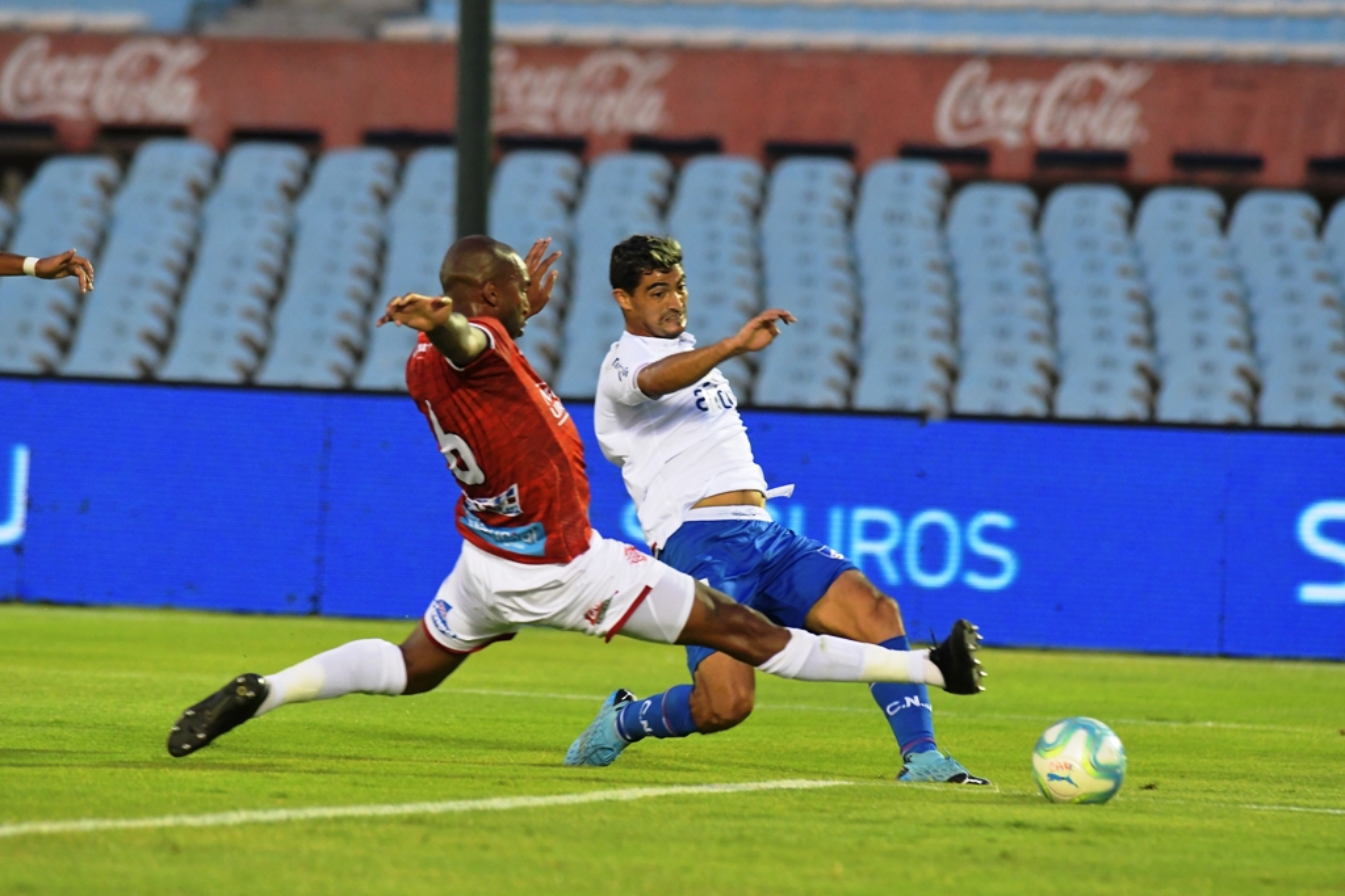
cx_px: 672
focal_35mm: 450
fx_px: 16814
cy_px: 448
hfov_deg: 4.6
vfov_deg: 3.1
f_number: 4
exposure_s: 1/640
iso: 3200
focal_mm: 300
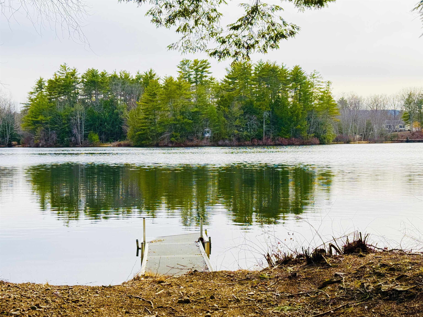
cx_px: 212
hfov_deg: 39.7
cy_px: 158
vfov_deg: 30.3
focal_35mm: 48
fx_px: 586
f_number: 1.78
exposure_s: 1/1027
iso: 80
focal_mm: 6.76
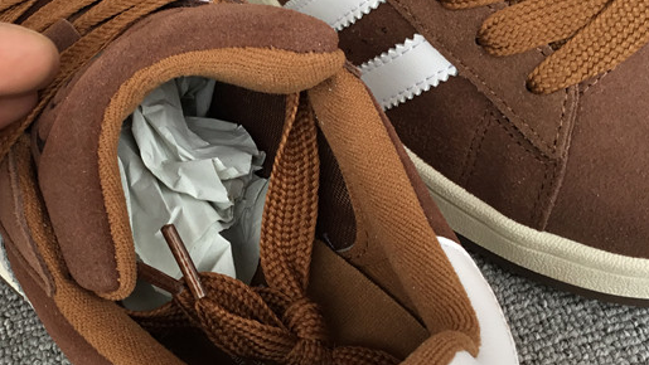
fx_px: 1016
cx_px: 214
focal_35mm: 59
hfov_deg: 35.1
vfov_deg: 20.4
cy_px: 178
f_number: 2.4
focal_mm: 3.3
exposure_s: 1/50
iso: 32
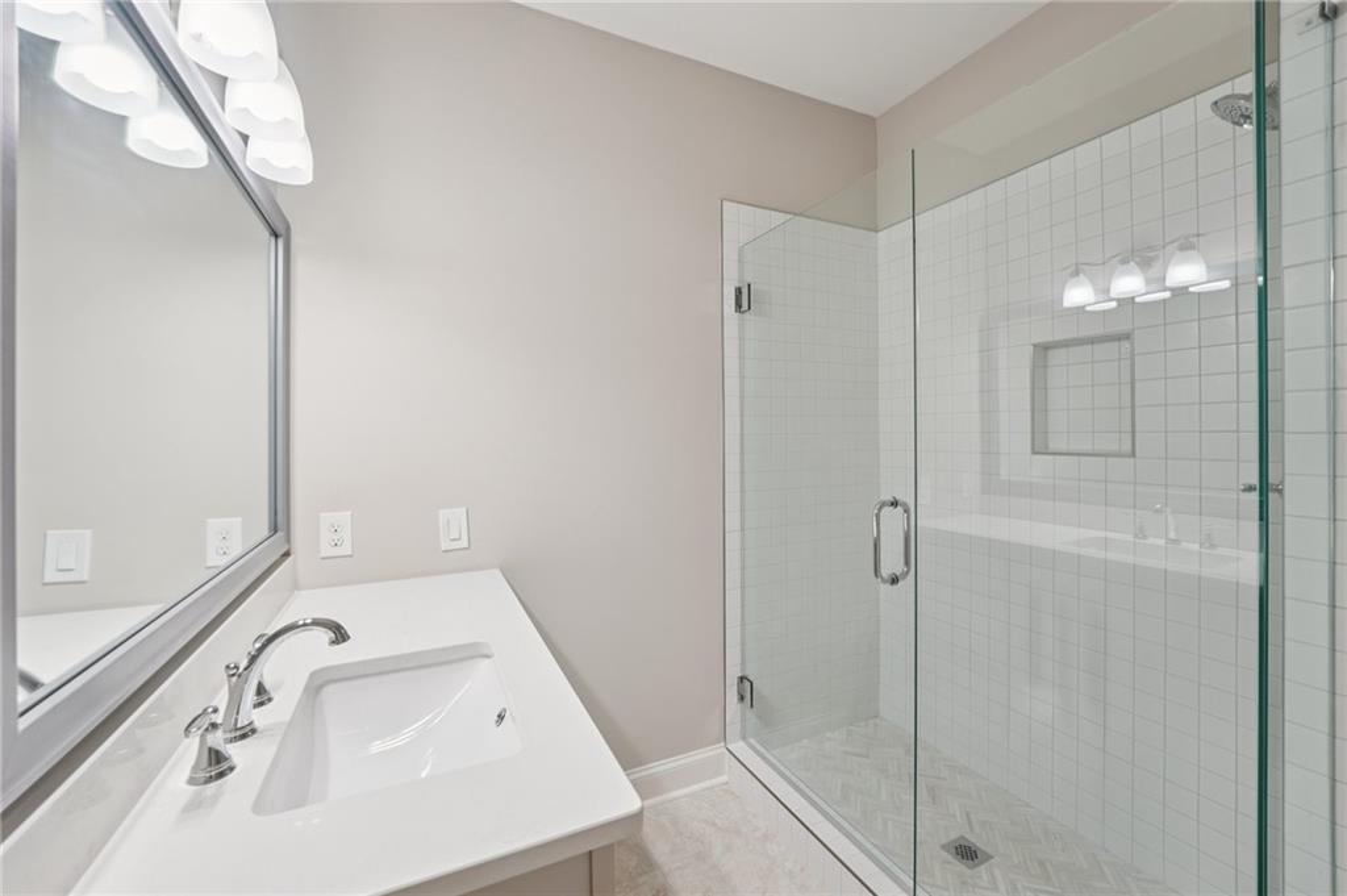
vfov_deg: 81.1
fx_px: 523
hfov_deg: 104.3
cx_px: 674
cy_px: 448
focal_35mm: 14
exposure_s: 1/13
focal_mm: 14
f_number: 8
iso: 320
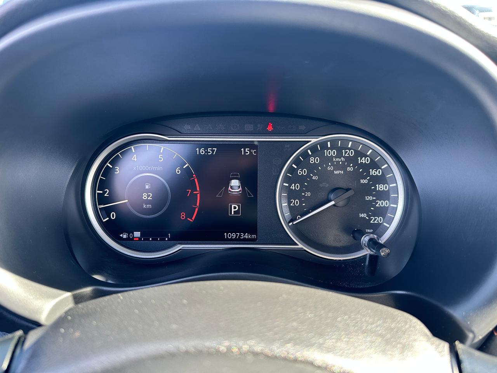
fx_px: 345
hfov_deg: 71.6
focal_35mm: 24
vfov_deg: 56.8
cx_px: 248
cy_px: 186
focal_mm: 6.86
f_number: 1.78
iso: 125
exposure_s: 1/105
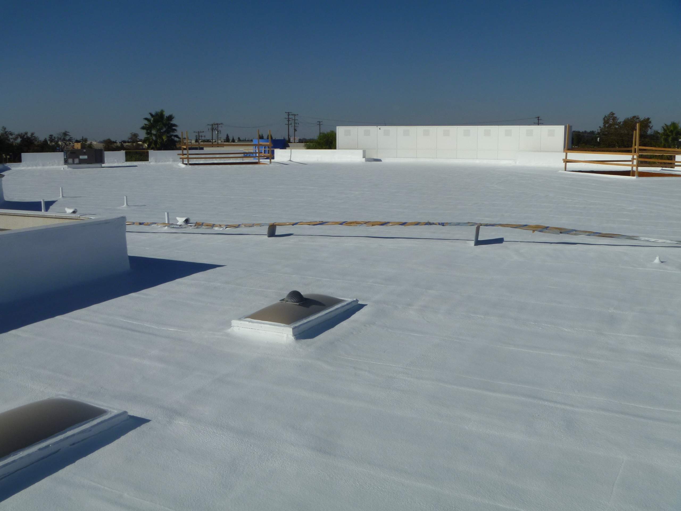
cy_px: 256
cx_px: 340
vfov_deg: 40.7
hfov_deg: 52.6
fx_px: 689
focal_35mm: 35
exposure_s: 1/1000
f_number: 5.6
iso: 80
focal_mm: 6.3
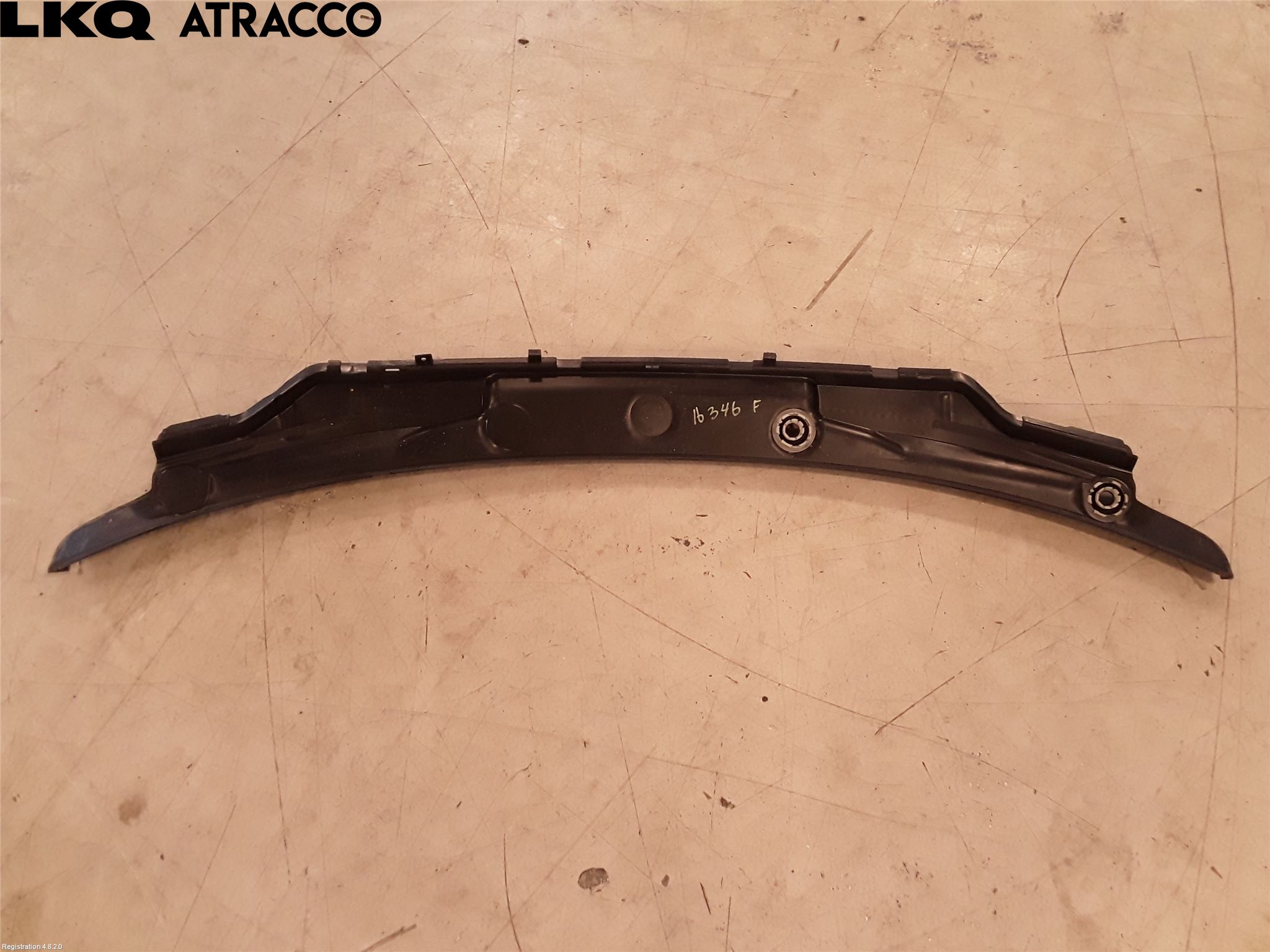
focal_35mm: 28
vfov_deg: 49.7
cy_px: 476
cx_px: 635
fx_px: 1027
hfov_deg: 63.4
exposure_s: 1/50
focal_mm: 2.91
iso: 100
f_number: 1.9
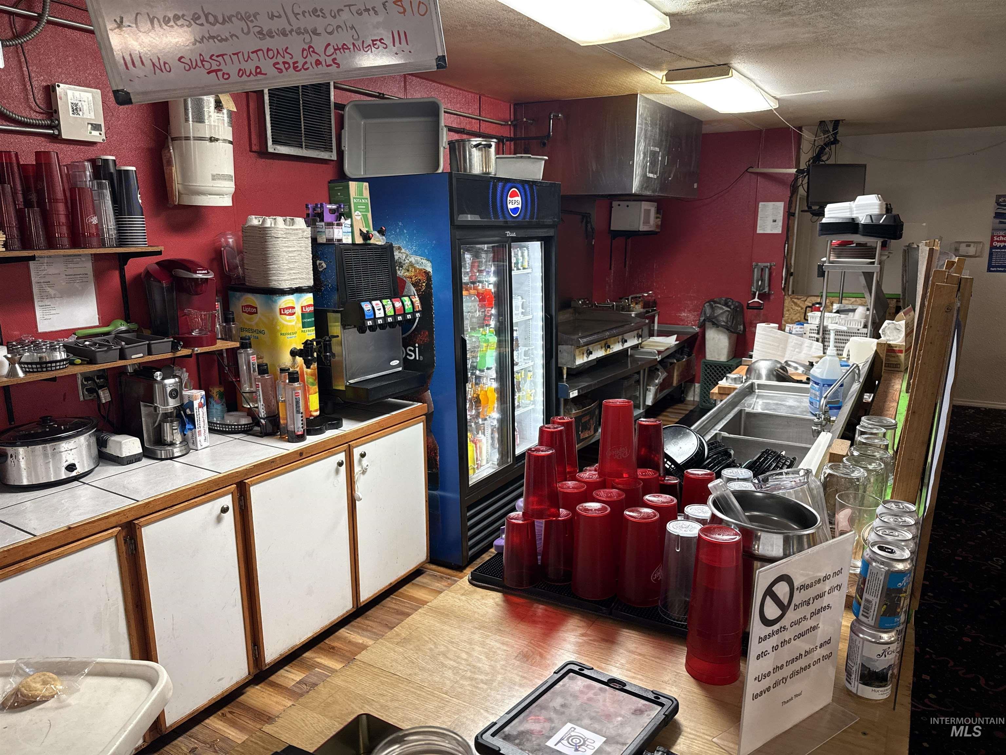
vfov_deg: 56.8
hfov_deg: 71.6
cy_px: 378
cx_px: 503
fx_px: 697
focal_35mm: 24
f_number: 1.78
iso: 200
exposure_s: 1/45
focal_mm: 6.76
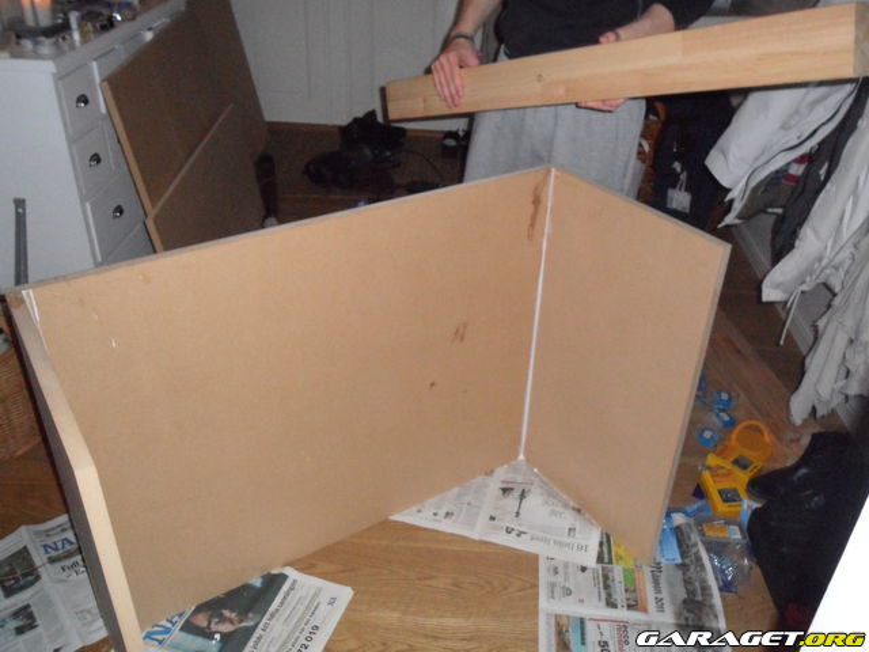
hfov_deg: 56.8
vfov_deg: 44.2
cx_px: 434
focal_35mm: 32
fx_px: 803
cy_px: 326
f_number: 9.4
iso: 640
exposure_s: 1/45
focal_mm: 5.7
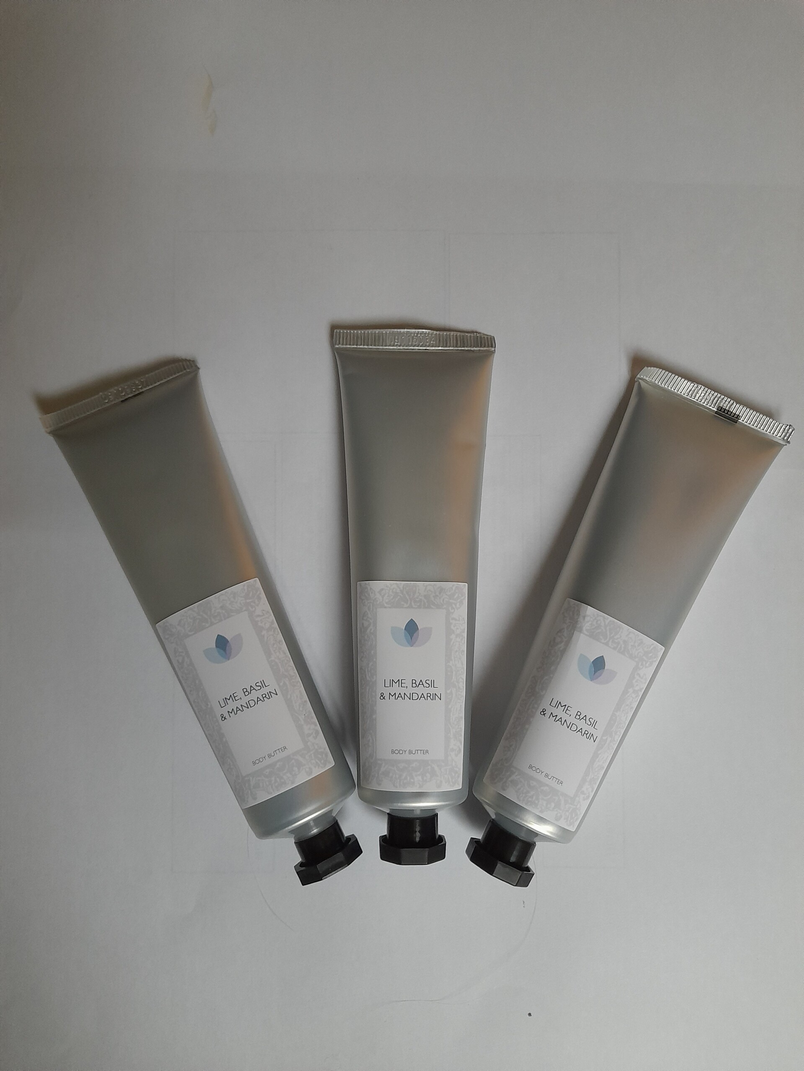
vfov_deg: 69.4
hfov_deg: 54.9
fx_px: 774
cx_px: 402
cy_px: 536
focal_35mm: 25
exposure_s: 1/50
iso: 400
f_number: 2
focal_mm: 4.6
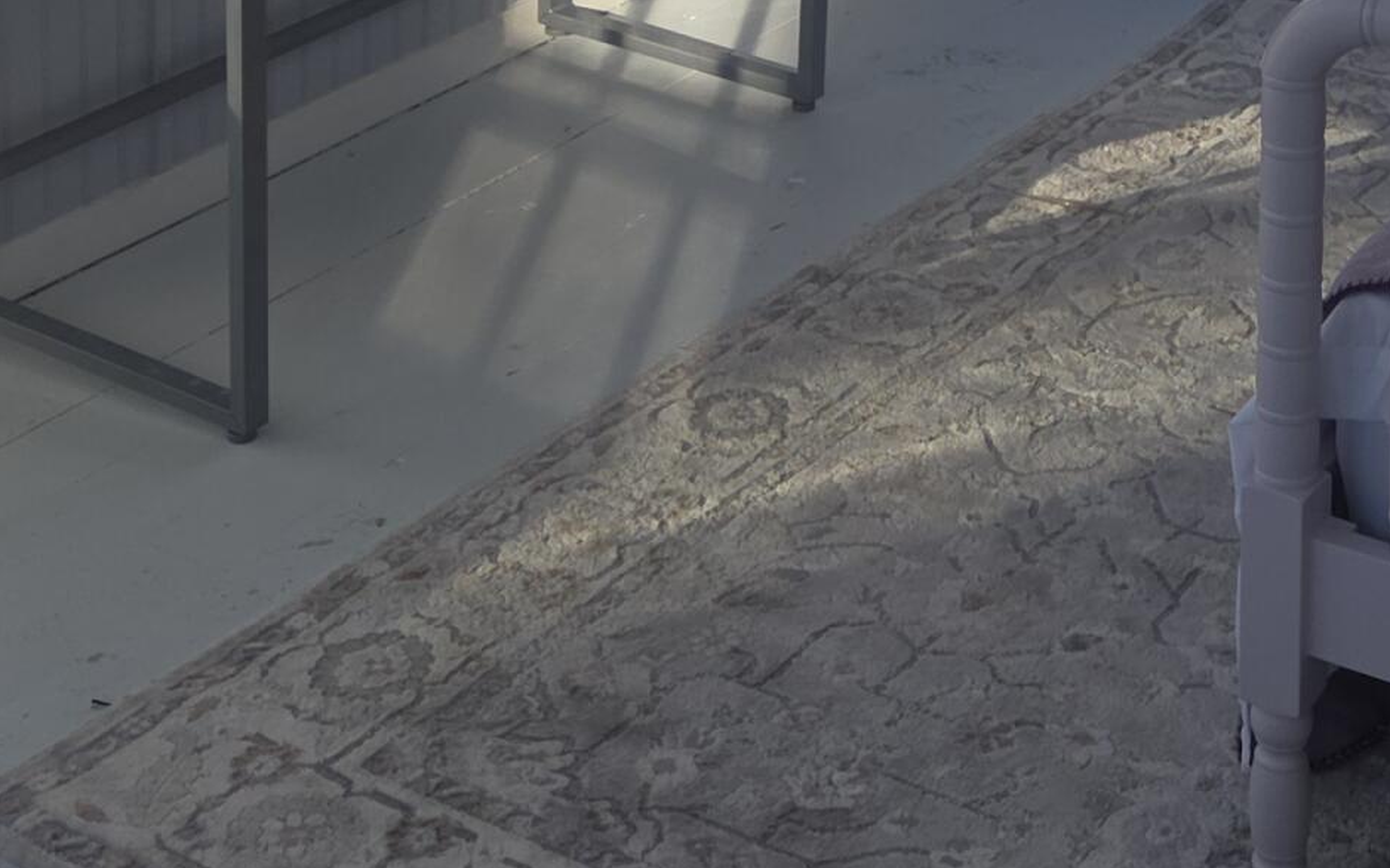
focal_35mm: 78
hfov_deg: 26.2
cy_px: -375
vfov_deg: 15.6
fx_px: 2954
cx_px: 1033
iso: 25
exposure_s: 1/404
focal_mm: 5.4
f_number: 1.8
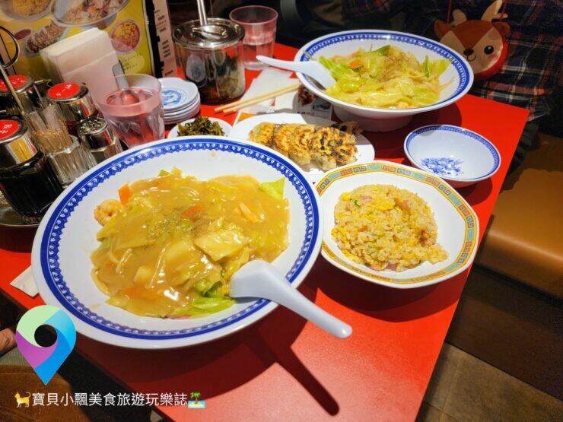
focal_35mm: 24
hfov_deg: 71.6
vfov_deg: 56.8
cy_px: 211
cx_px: 282
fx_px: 390
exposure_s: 1/120
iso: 50
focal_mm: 6.7
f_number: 1.8
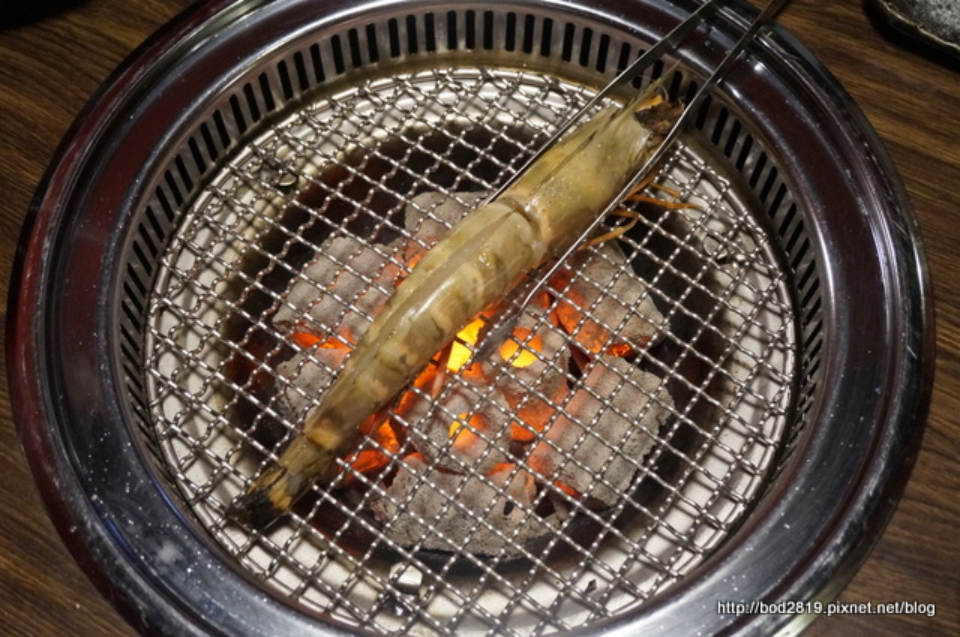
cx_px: 480
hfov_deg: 48.0
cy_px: 318
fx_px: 1079
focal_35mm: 40
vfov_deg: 32.9
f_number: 4.5
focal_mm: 27
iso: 3200
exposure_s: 1/30
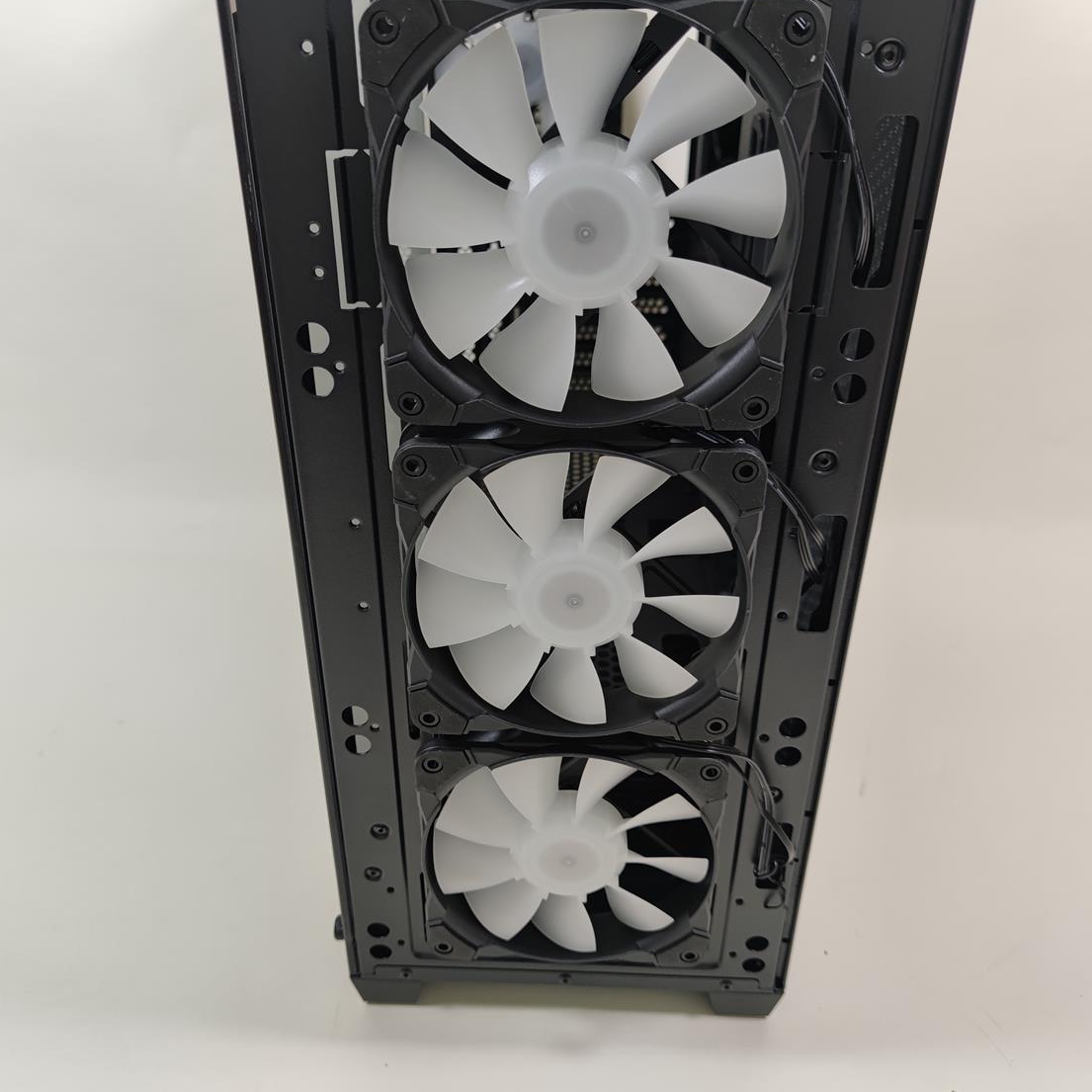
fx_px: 1071
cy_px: 547
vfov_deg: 54.0
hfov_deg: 54.0
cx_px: 529
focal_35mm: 30
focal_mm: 6.78
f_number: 1.85
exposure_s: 1/100
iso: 60
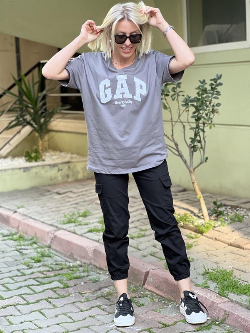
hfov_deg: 19.1
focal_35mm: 77
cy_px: 166
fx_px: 741
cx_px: 125
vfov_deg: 25.3
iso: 250
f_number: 2.8
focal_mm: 9
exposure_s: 1/110
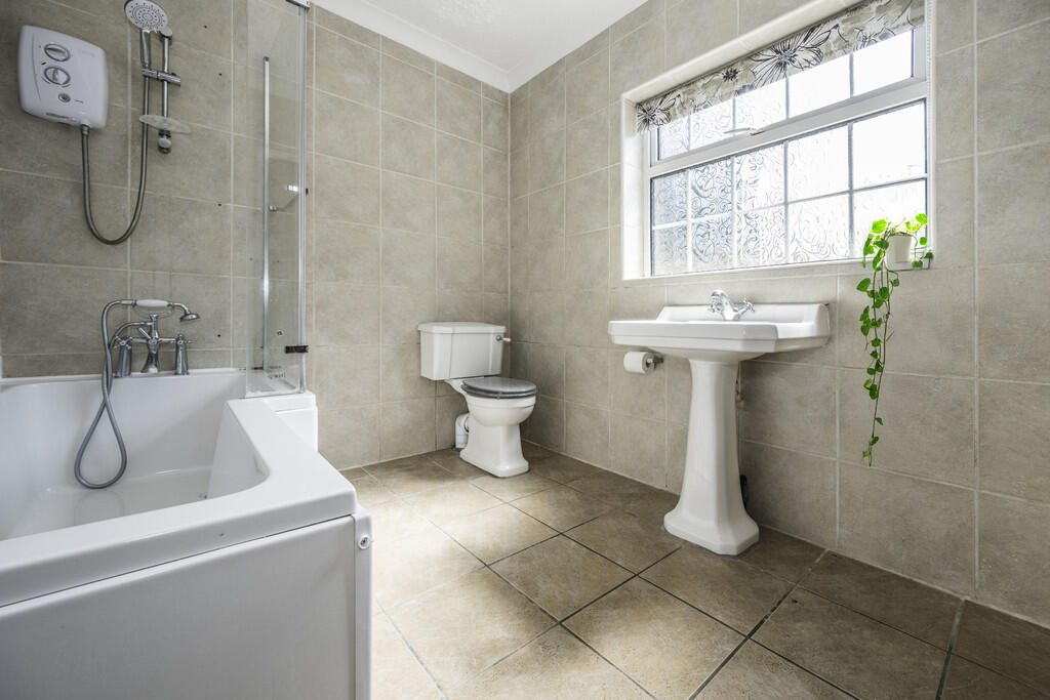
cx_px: 525
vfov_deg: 81.2
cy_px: 350
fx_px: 408
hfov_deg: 104.2
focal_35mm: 14
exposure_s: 1/125
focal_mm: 14
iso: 320
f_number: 6.3
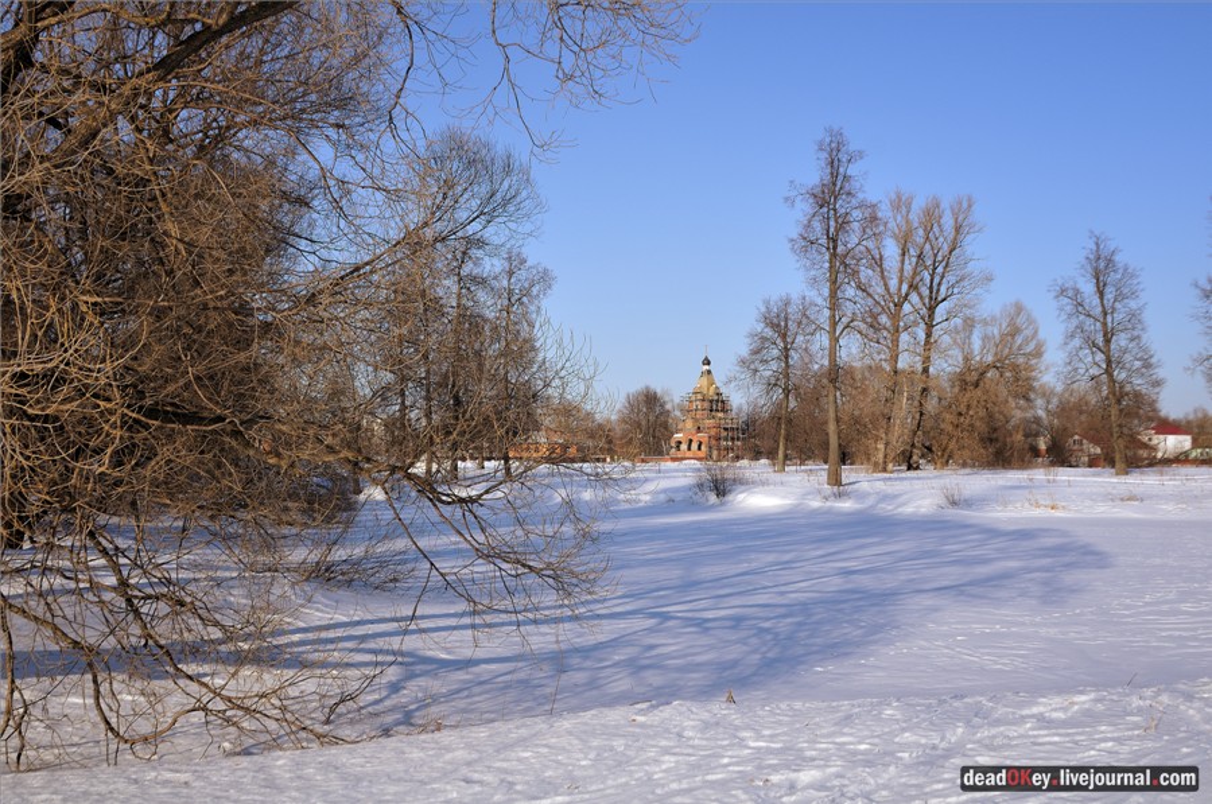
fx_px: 1210
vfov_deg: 36.8
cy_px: 402
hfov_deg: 53.2
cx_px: 606
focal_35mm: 36
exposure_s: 1/500
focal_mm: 24
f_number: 7.1
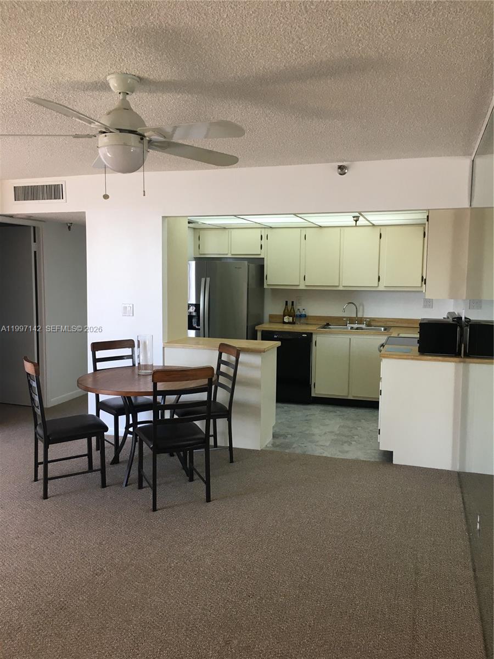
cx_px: 247
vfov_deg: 61.7
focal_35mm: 29
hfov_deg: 48.2
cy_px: 330
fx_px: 552
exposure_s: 1/40
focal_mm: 4.15
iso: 32
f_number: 2.2
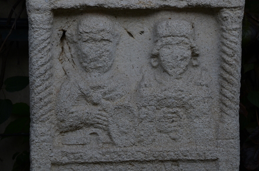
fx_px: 1076
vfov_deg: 9.1
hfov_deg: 13.7
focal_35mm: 150
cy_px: 86
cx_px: 130
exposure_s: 1/640
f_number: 6.3
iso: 400
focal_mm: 100
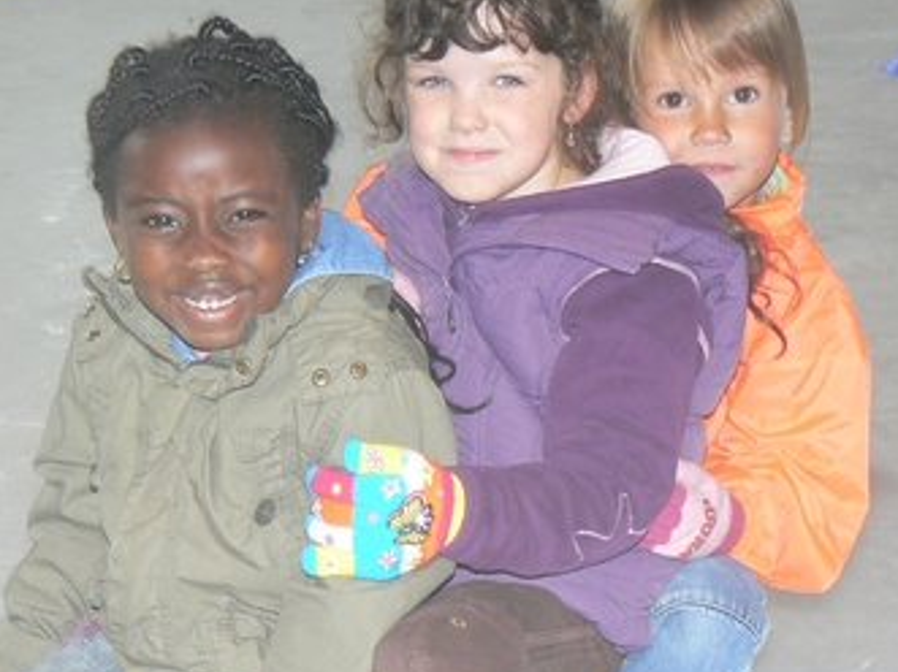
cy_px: 539
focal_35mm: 98
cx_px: 269
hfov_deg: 19.9
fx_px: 2541
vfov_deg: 15.0
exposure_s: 1/30
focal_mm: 9.1
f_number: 3.2
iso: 125
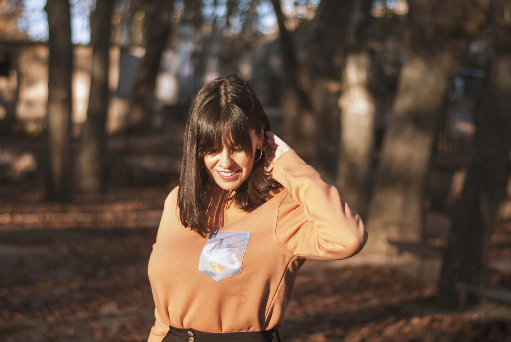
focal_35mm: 81
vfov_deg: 16.9
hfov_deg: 25.0
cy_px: 168
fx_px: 1151
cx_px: 240
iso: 100
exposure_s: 1/320
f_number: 1.8
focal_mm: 50
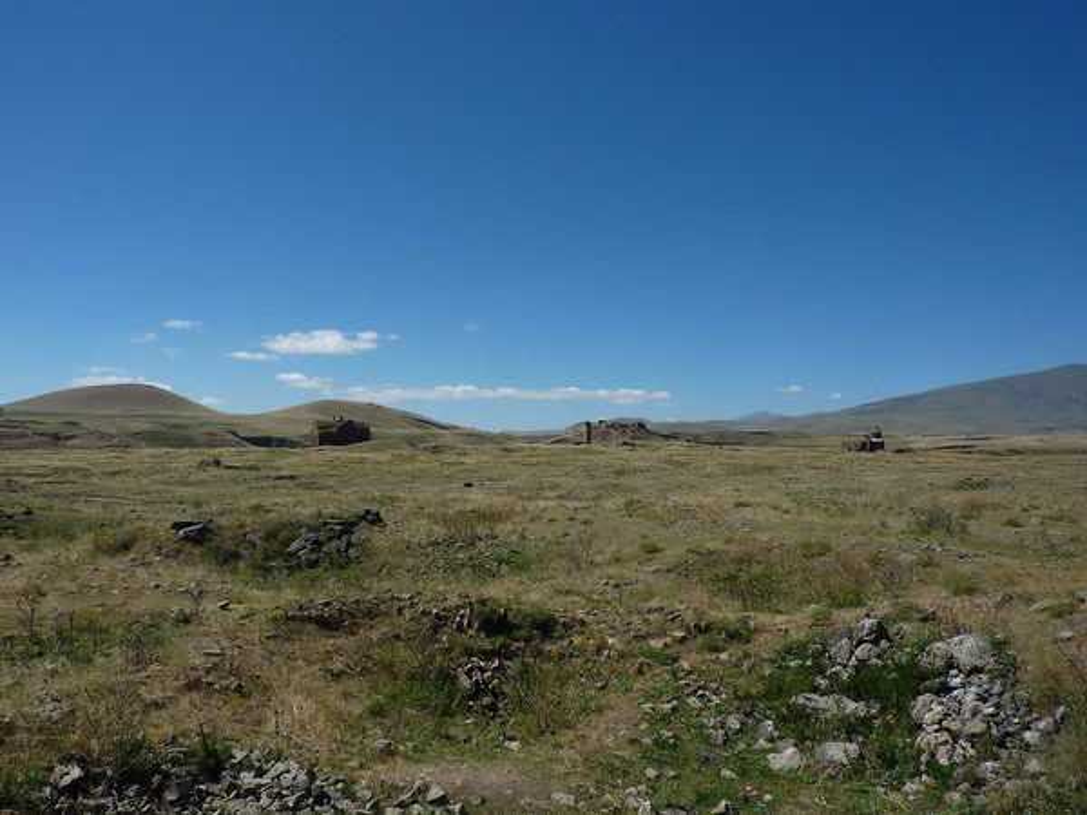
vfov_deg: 54.9
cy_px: 408
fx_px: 785
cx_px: 544
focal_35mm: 25
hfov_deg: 69.4
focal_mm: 4.1
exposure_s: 1/640
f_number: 5.6
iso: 80
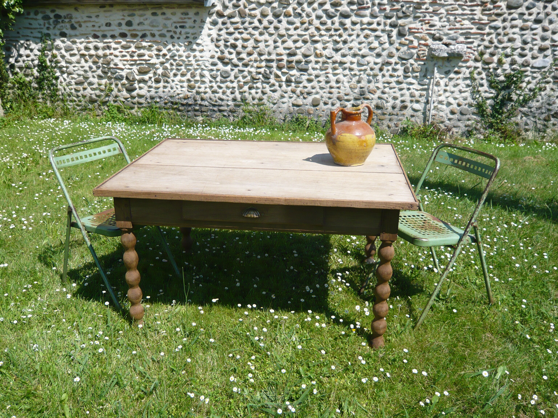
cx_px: 279
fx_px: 516
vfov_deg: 44.2
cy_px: 209
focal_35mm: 32
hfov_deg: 56.8
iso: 100
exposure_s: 1/125
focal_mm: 5.2
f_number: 9
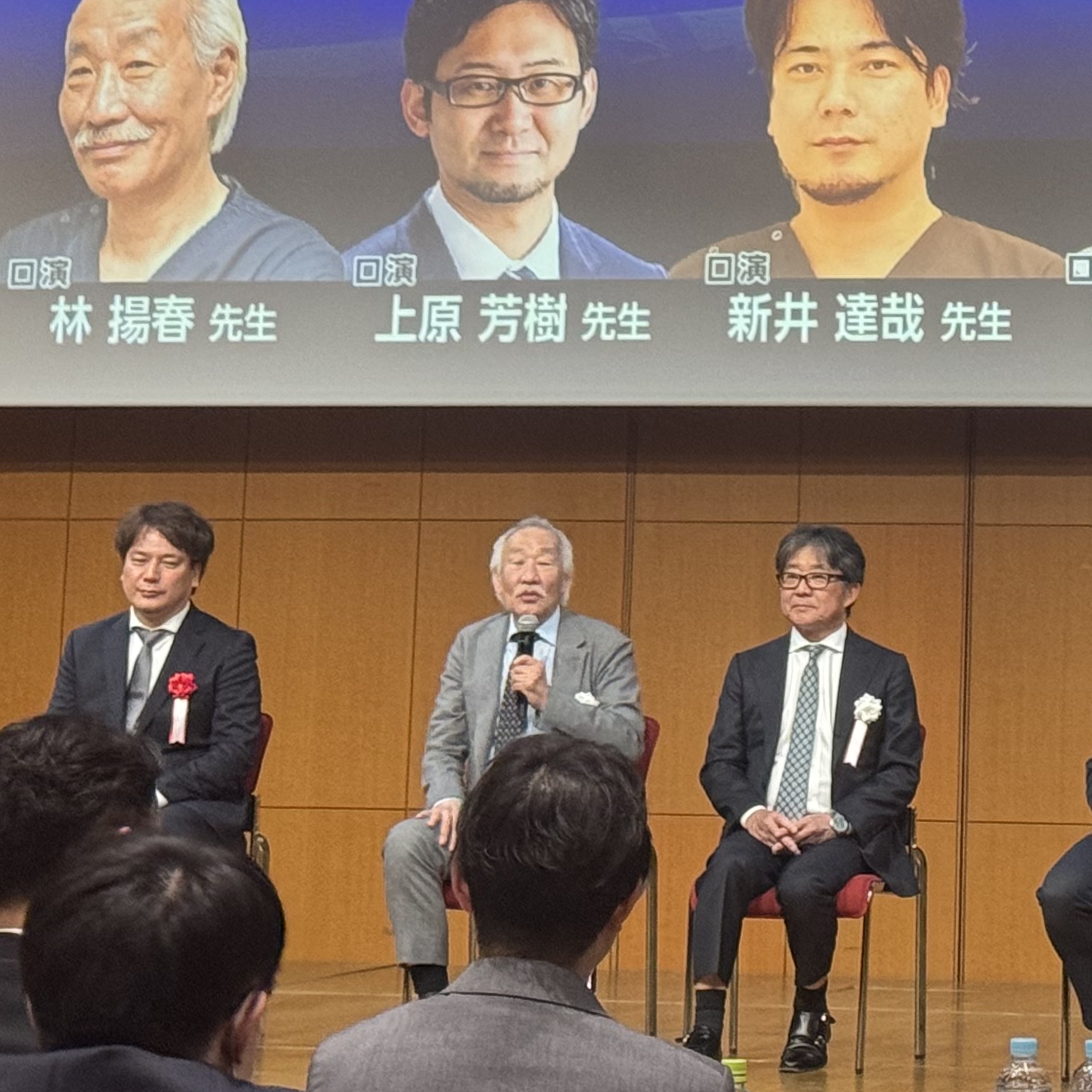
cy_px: -75
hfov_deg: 13.4
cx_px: 1076
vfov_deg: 13.3
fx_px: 4604
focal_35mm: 129
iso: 200
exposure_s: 1/60
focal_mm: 6.76
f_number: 1.78
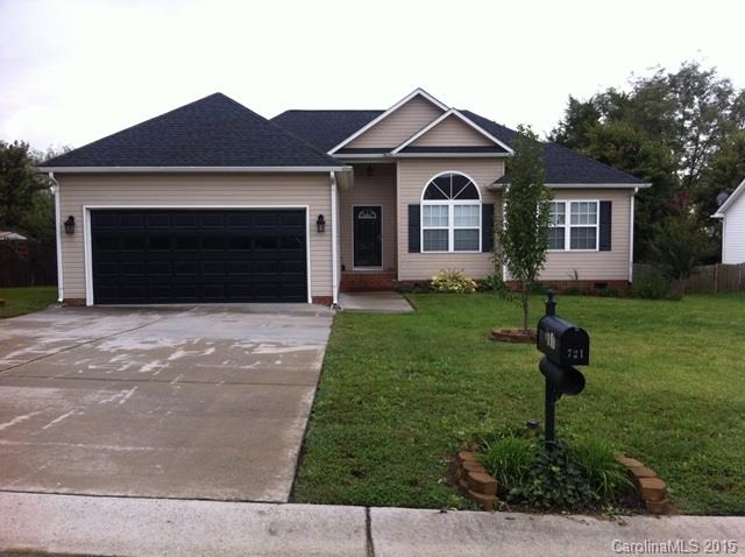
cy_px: 278
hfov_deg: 52.7
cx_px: 372
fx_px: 752
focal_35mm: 35
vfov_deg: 40.6
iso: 80
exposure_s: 1/343
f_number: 2.8
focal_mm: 3.85
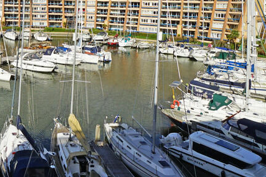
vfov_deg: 33.9
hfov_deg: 45.9
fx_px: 266
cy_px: 3
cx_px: 9
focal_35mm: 36
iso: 100
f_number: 14
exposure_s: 1/160
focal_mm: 10
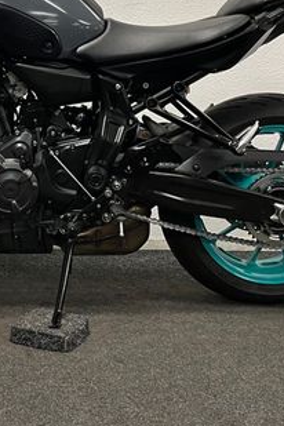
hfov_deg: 23.6
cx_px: 37
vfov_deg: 34.8
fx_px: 663
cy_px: 102
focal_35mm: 56
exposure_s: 1/50
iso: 80
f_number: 1.6
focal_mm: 5.1
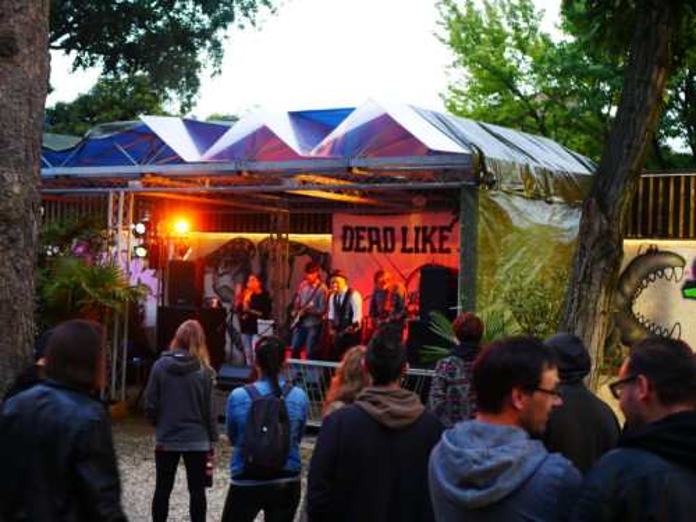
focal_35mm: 50
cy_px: 261
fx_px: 1005
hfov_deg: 38.2
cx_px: 348
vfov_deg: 29.1
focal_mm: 25
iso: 400
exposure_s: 1/40
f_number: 1.7
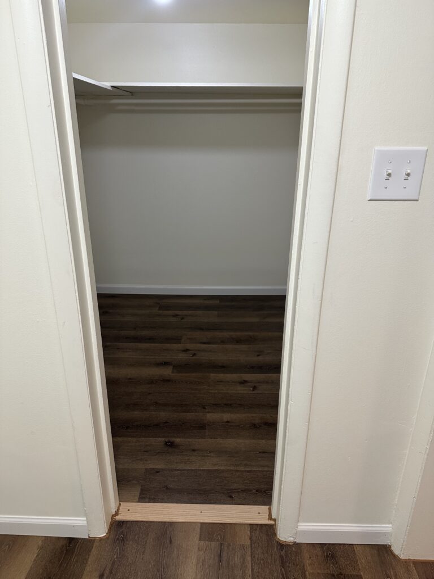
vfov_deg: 71.6
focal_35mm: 24
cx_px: 217
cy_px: 290
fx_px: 401
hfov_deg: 56.8
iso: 160
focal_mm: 6.86
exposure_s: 1/60
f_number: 1.78
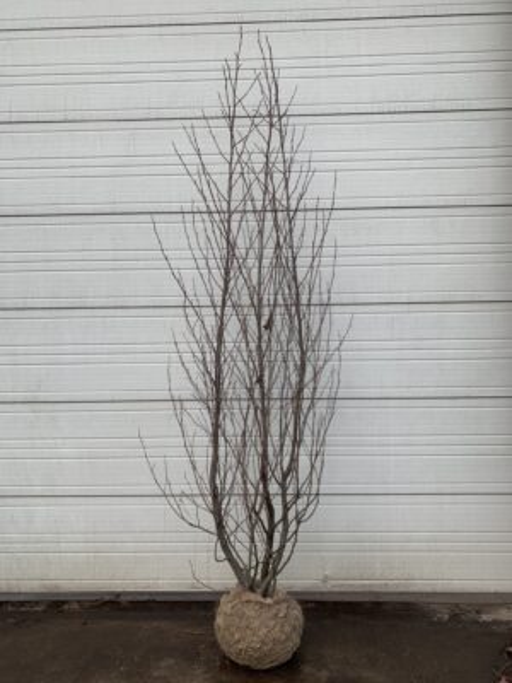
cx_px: 256
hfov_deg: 53.1
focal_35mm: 26
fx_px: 513
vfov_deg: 67.3
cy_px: 342
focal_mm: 4.25
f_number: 1.8
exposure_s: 1/274
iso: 25
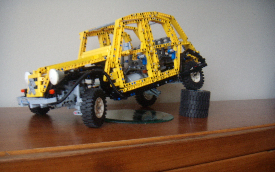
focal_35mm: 41
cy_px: 89
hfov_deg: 48.2
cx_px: 138
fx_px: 307
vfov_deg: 31.2
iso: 100
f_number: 3.5
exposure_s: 1/8.68
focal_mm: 6.4
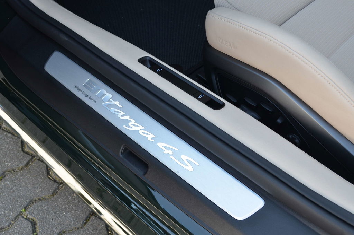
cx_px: 177
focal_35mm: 39
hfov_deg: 49.6
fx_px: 383
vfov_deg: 34.1
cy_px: 118
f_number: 5.6
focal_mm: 26
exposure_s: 1/60
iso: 280
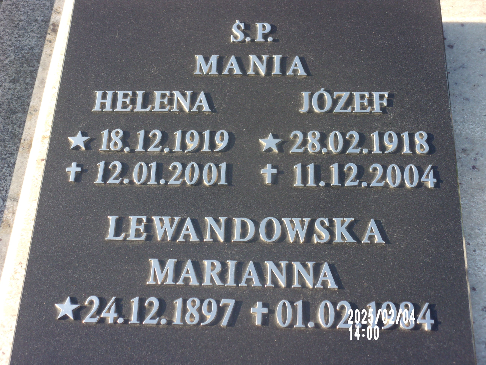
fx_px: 899
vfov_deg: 22.9
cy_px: 182
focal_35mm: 64
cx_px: 243
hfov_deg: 30.3
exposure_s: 1/85
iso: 80
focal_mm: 11.5
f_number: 5.2
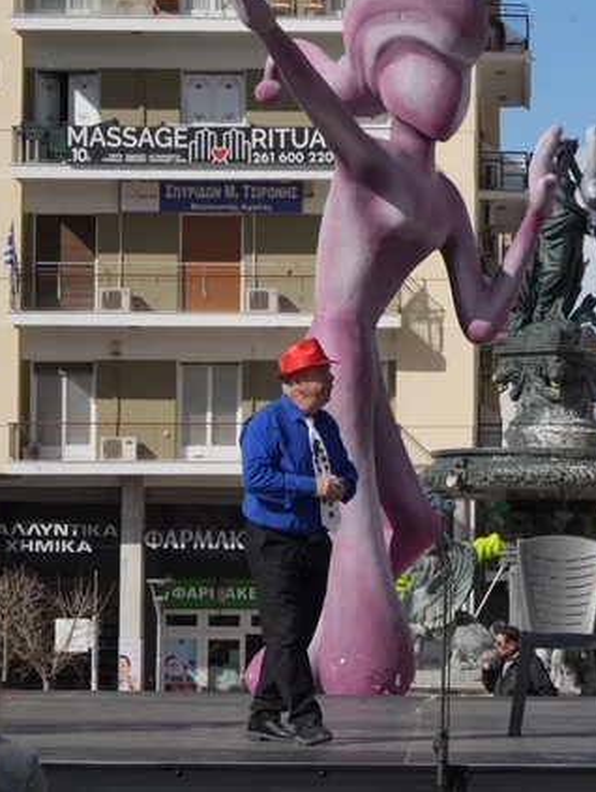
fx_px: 3668
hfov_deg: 9.2
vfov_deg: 12.3
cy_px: 393
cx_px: 581
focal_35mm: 160
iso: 125
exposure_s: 1/200
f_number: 13
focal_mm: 110
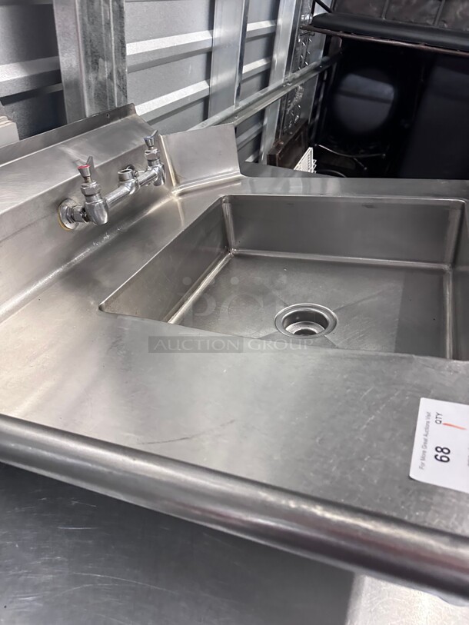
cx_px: 234
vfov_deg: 71.6
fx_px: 433
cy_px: 312
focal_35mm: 24
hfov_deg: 56.8
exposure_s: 1/60
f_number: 1.78
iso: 640
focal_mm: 6.86
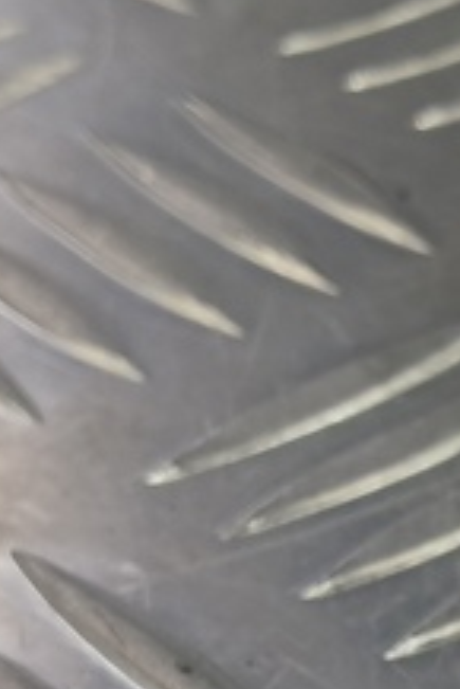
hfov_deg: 11.6
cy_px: 933
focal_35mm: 113
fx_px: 2162
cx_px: 714
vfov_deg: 16.9
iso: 98
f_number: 1.6
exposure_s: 1/50
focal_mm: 4.11
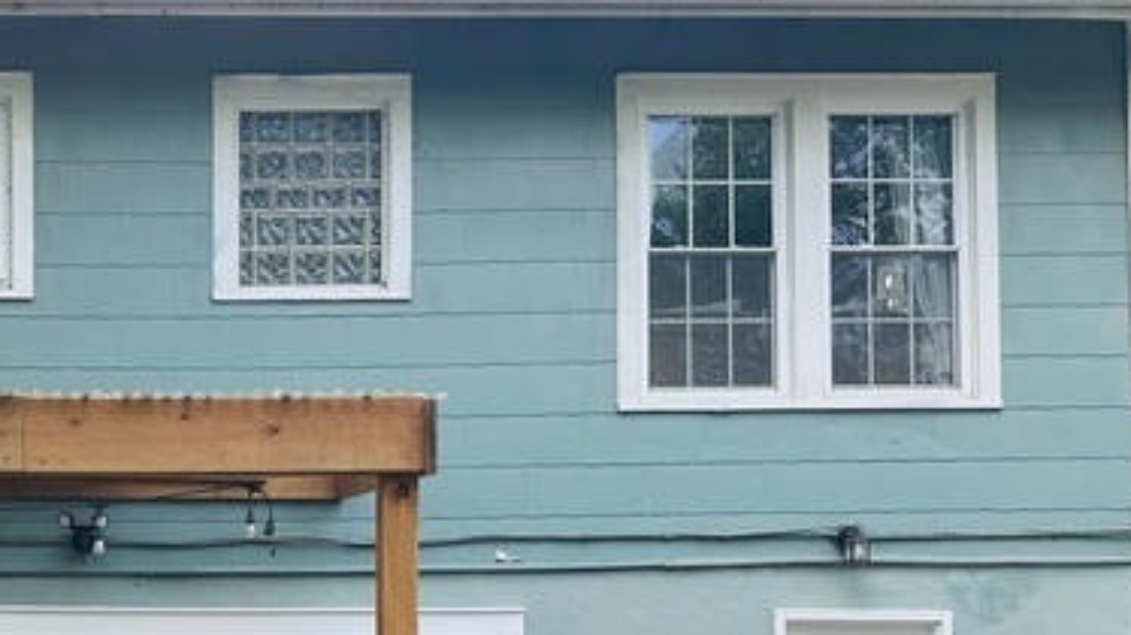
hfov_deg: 35.0
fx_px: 1679
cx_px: 109
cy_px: 747
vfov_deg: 20.2
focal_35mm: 56
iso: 80
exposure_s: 1/486
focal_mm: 6.86
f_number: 1.78
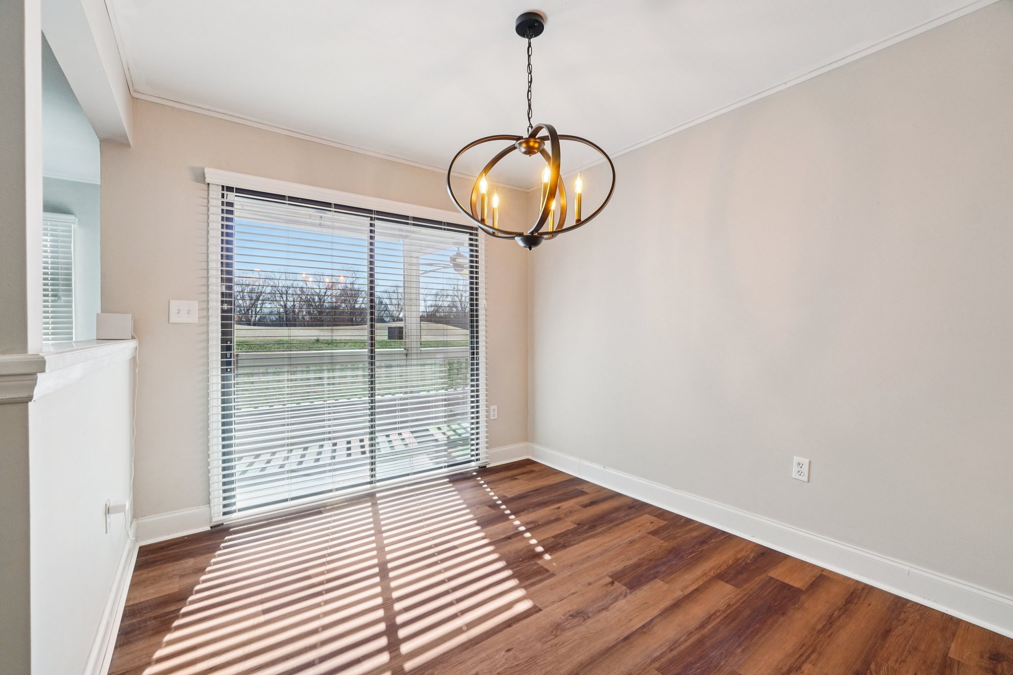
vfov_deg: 77.3
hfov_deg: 100.4
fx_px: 422
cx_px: 506
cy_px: 338
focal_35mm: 15
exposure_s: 1/20
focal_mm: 10
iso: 400
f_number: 8
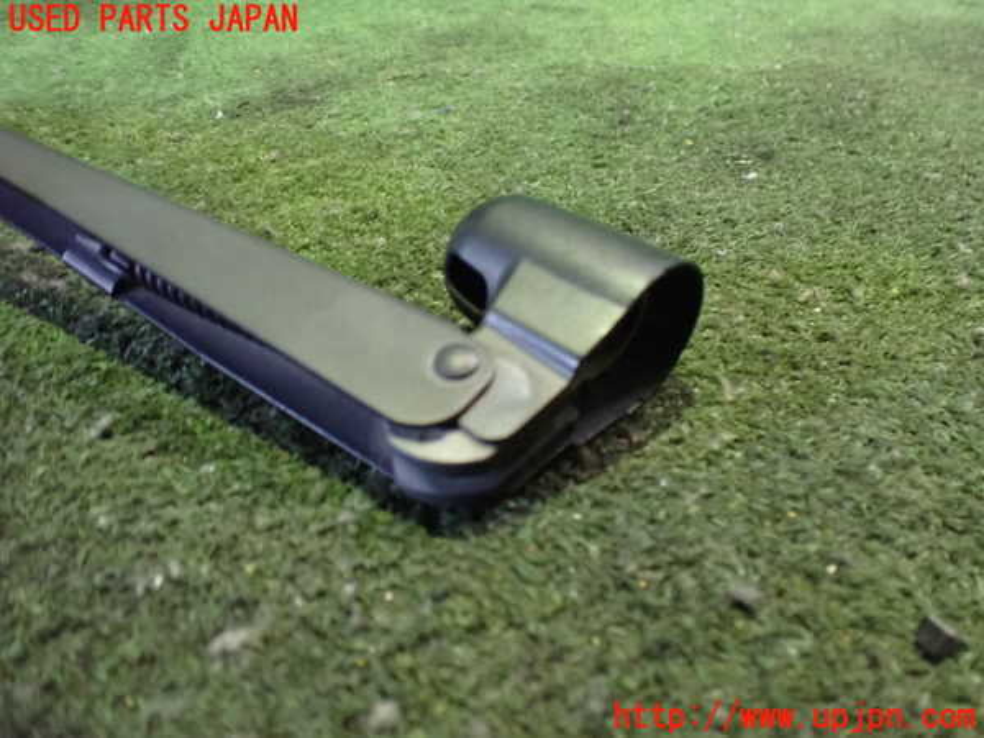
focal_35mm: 30
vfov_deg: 46.8
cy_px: 369
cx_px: 492
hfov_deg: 60.0
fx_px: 853
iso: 1250
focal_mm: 5.4
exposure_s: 1/30
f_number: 2.3
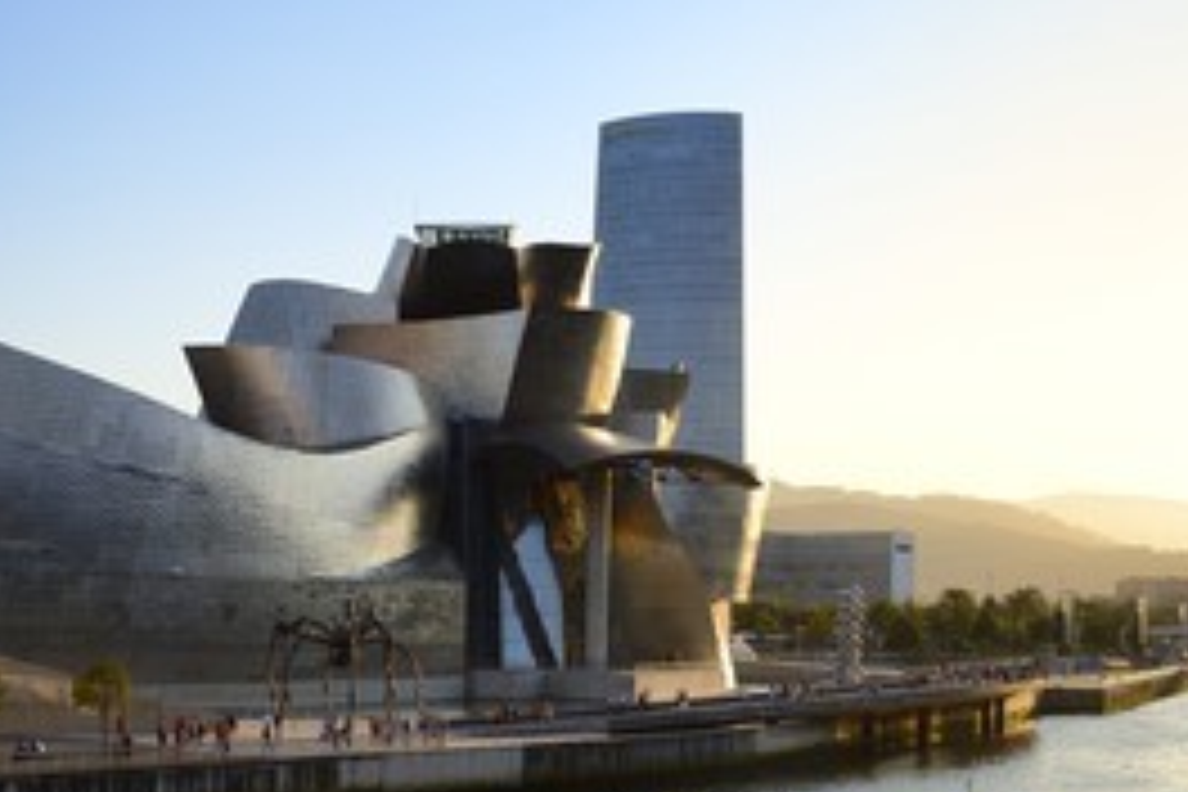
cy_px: 626
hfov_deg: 38.6
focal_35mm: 51
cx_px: 428
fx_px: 1683
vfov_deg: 26.0
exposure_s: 1/200
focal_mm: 32
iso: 200
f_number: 9
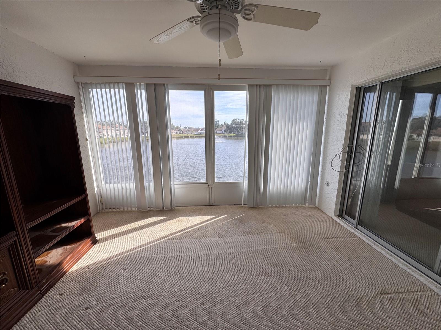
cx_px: 220
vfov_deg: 85.7
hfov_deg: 102.1
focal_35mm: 14
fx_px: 178
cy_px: 165
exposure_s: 1/304
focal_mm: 2.22
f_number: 2.2
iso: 40
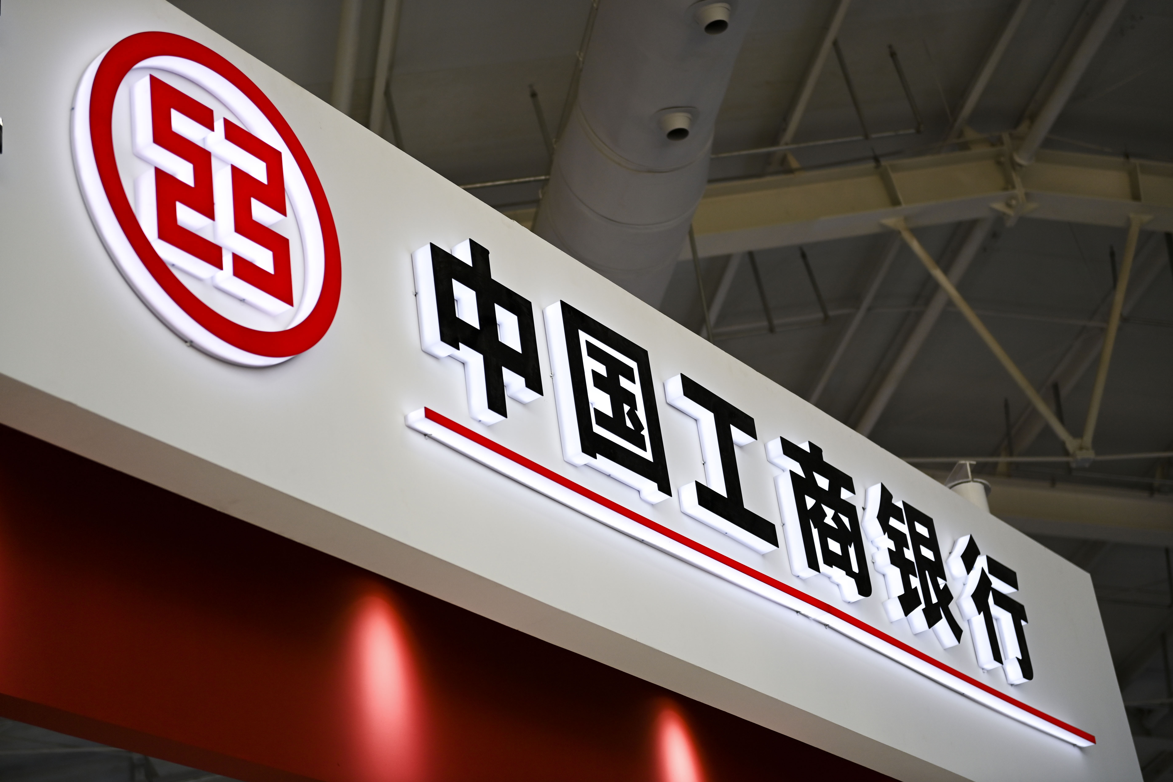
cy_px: 391
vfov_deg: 19.5
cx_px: 586
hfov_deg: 28.8
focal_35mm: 70
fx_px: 2281
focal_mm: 70
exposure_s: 1/1000
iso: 400
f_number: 2.8
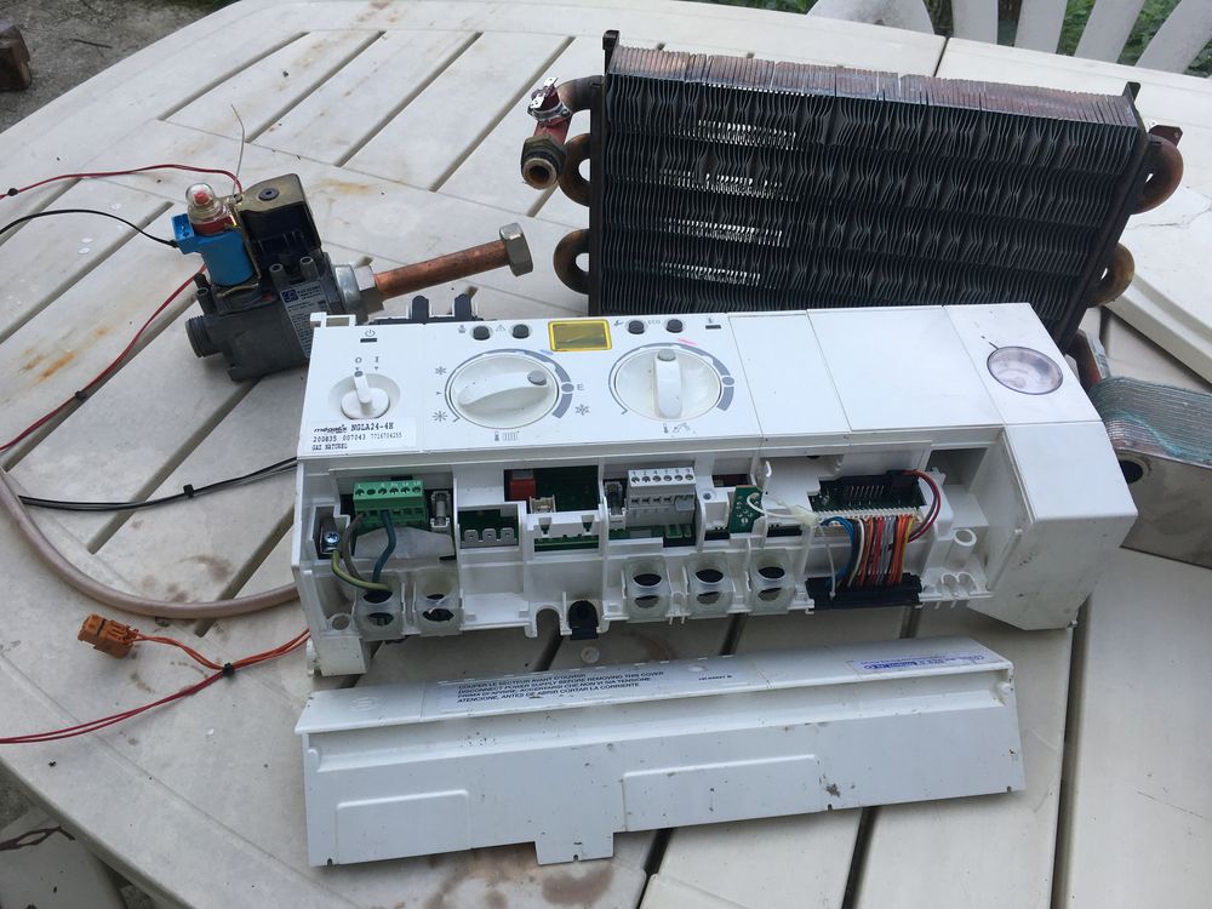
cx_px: 606
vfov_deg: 48.2
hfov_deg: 61.7
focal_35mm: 29
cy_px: 454
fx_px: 1015
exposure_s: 1/527
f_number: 2.2
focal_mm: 4.15
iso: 25
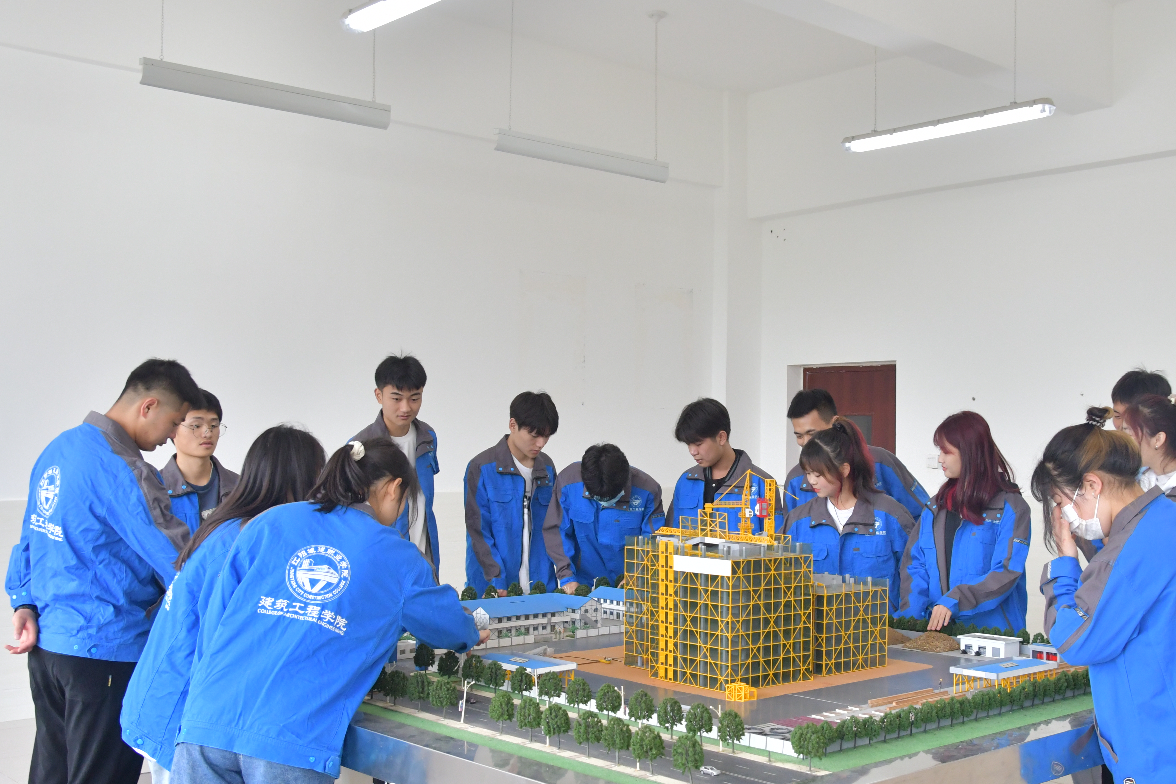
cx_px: 687
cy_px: 423
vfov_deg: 34.2
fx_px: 1274
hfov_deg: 49.3
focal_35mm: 39
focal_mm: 20
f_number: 4
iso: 1000
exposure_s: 1/250
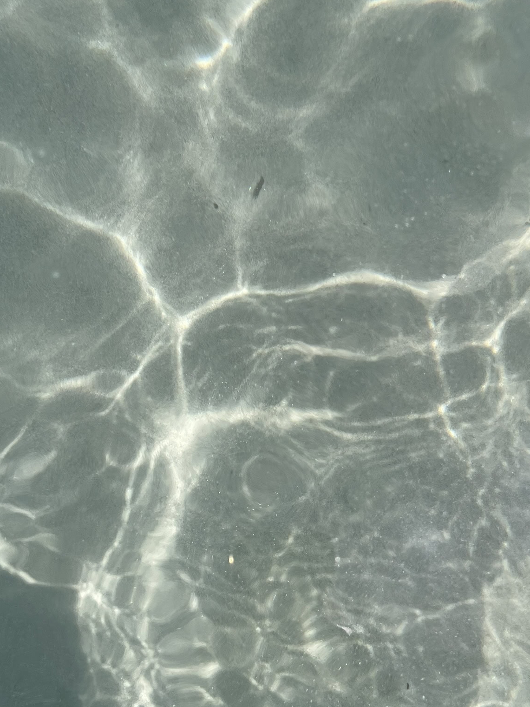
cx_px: 310
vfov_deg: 51.6
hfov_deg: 40.6
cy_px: 474
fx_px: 714
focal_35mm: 35
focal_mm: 5.1
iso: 50
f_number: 1.6
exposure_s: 1/3135
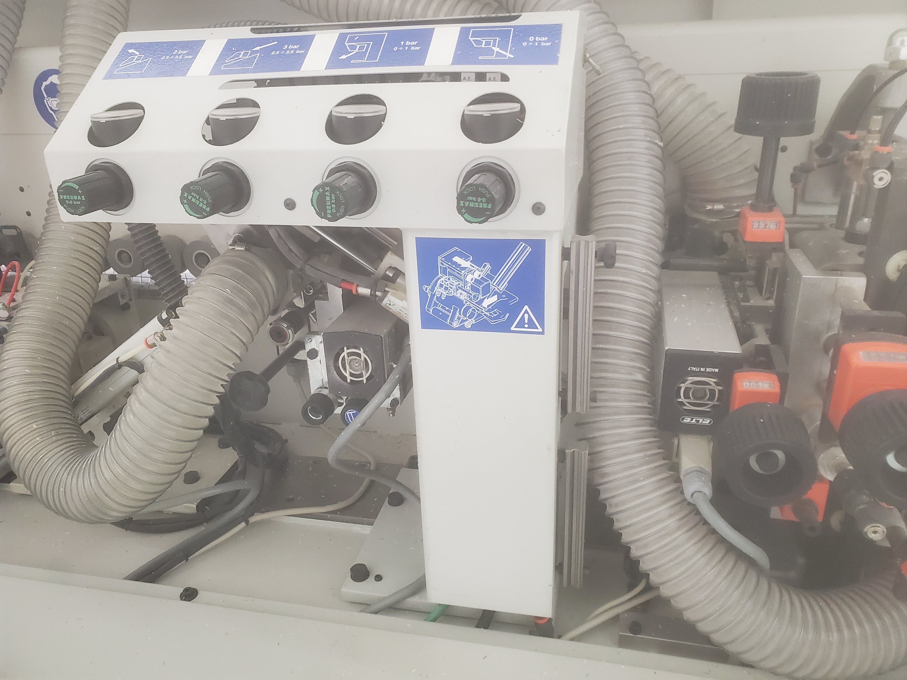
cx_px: 454
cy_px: 340
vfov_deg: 53.1
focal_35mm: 26
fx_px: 681
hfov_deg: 67.3
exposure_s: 1/40
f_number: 2.4
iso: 500
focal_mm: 4.3
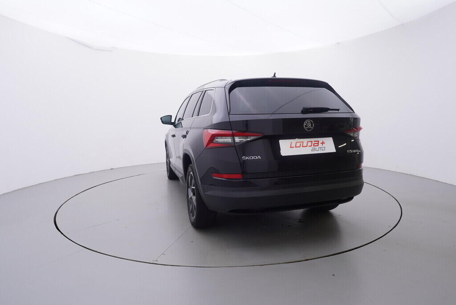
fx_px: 285
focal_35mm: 22
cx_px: 228
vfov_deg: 56.2
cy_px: 152
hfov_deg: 77.3
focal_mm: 15
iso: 200
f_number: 5
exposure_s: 1/80
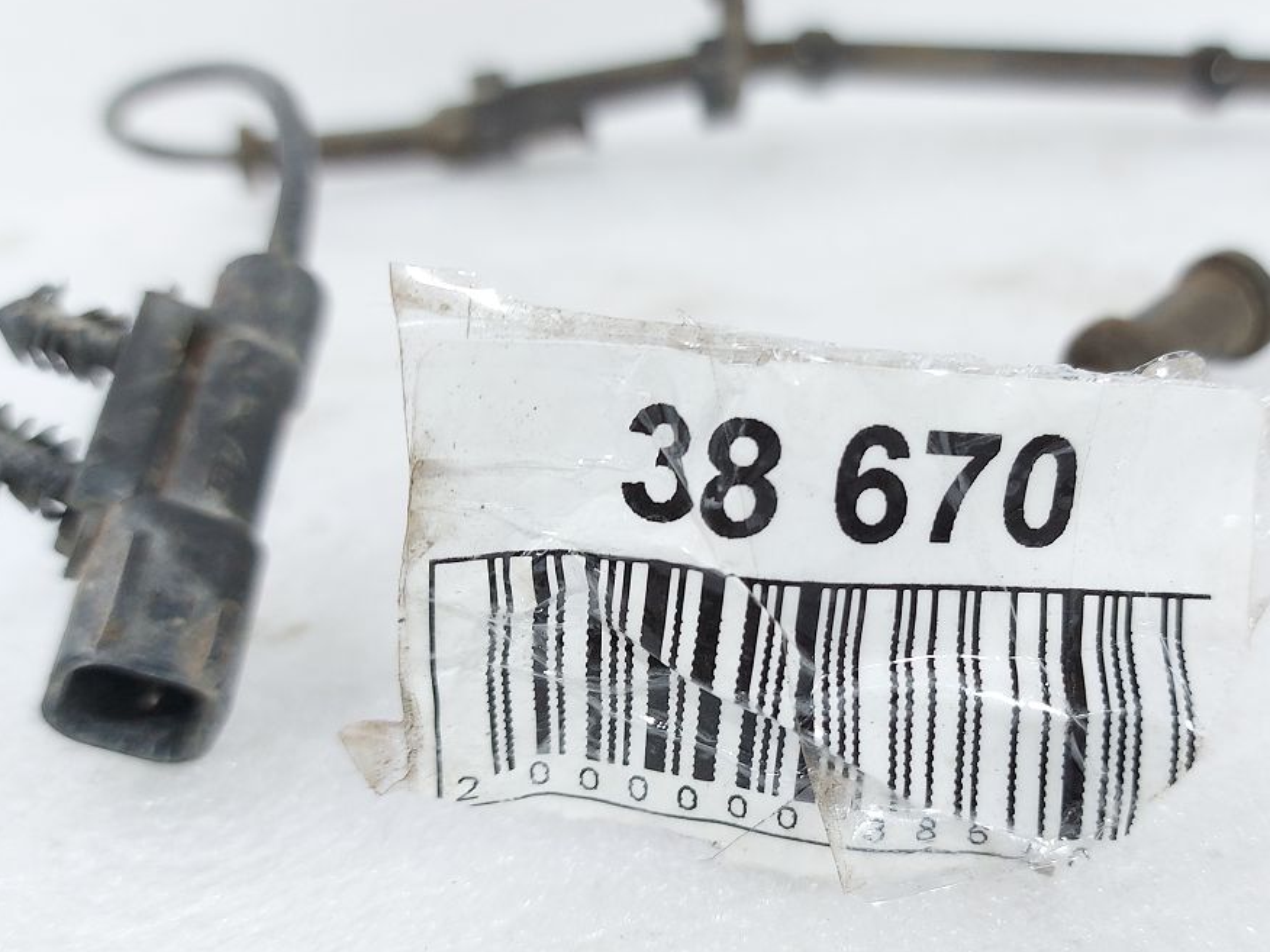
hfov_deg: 48.5
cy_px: 536
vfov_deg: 37.7
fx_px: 1394
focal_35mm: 38
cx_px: 791
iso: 64
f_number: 1.8
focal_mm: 5.23
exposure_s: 1/50
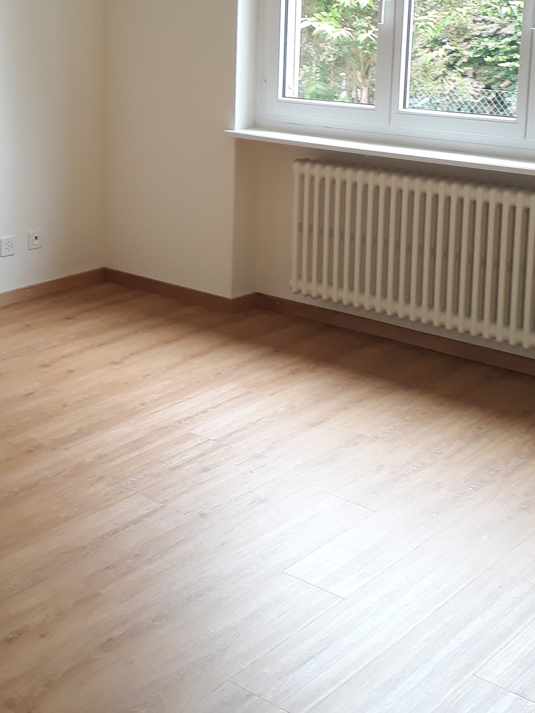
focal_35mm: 54
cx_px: 177
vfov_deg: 34.8
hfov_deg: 26.9
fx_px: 1113
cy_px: 177
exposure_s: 1/33
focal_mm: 3.6
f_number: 1.9
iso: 64
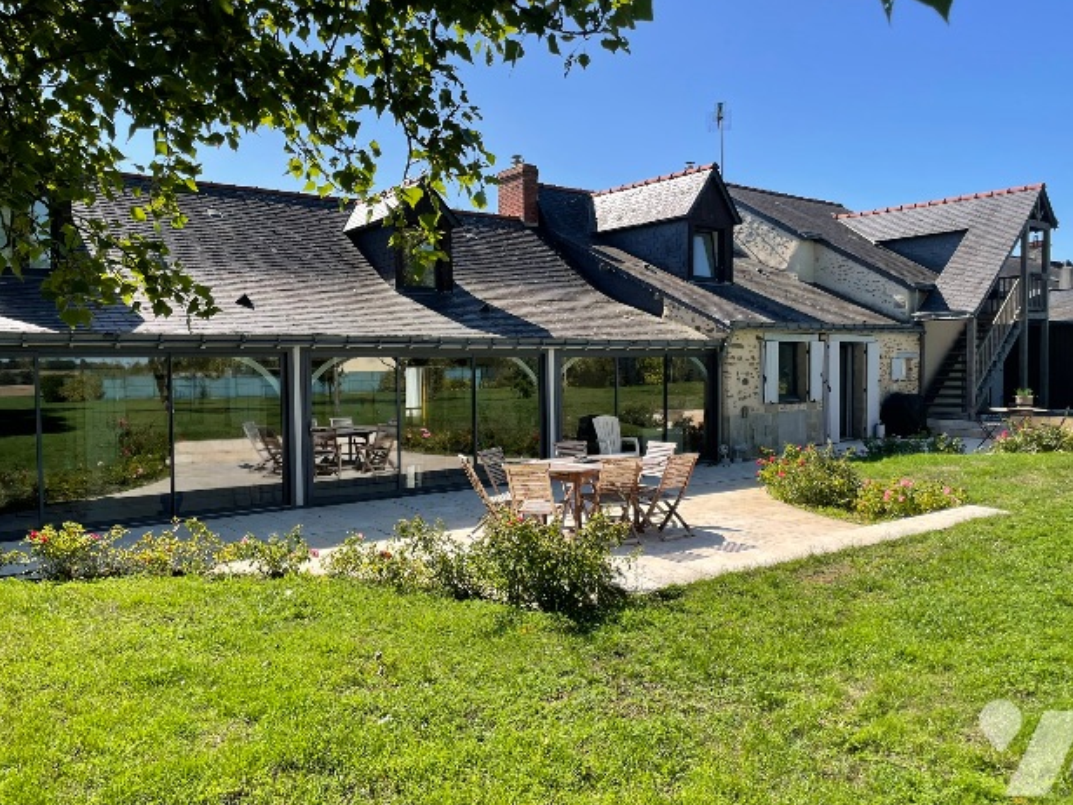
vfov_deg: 51.3
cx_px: 554
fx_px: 837
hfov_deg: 65.3
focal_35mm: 27
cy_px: 413
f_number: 1.6
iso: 32
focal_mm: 4.2
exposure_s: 1/2398
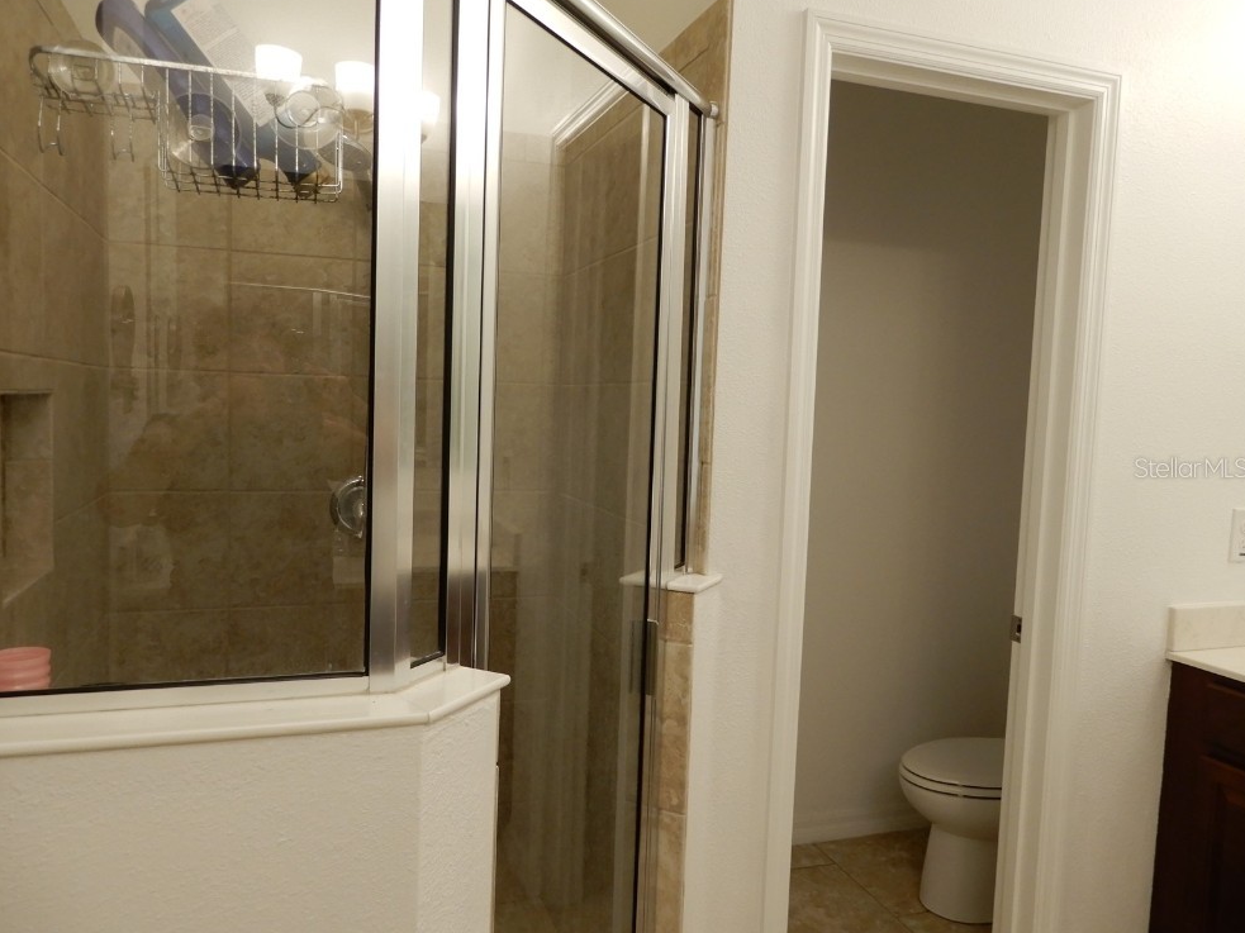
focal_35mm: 25
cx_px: 605
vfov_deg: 54.9
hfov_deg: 69.4
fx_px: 899
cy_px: 467
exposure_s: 1/30
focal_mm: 4.3
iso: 220
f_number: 3.4
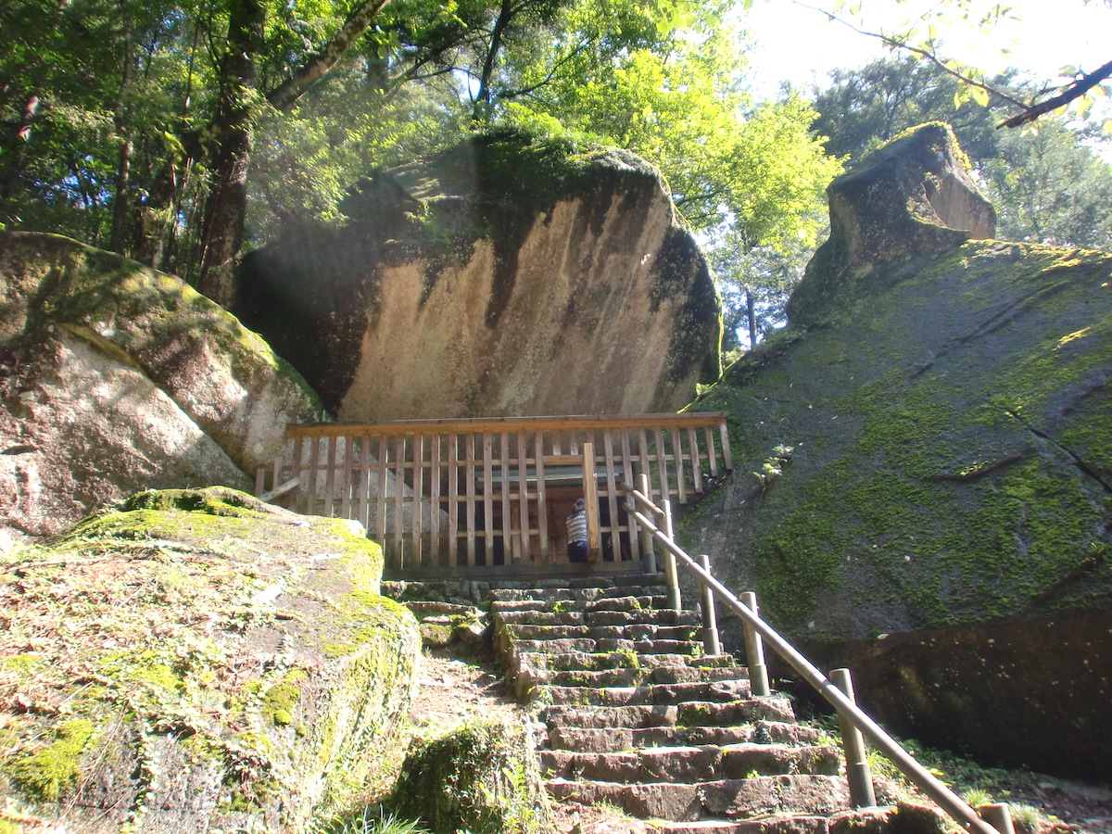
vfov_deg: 49.7
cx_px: 556
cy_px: 417
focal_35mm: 28
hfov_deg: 63.4
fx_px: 899
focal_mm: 4.65
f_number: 2.6
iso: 64
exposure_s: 1/160
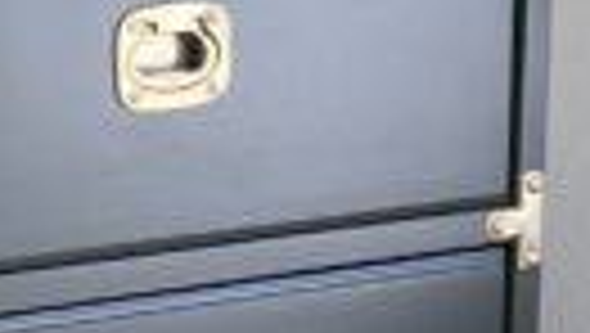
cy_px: -117
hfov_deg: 9.7
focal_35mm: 213
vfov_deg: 5.7
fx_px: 3336
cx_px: -369
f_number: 1.6
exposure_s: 1/121
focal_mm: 5.1
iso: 64
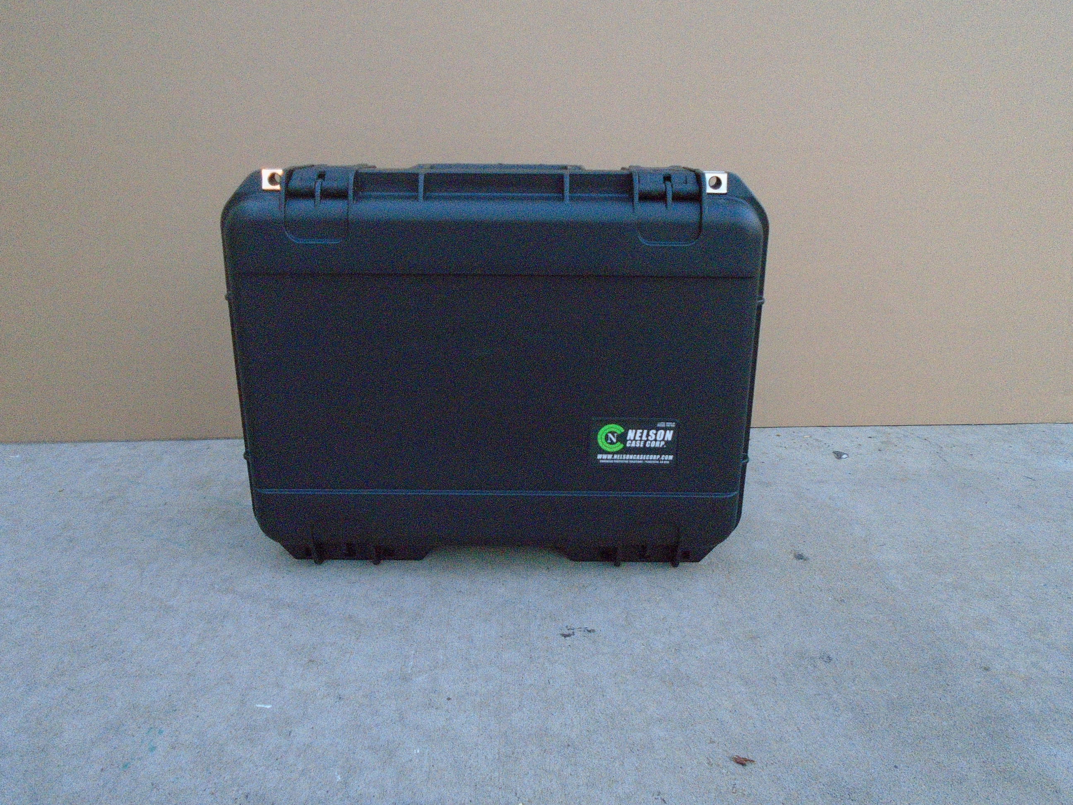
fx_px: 806
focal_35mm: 26
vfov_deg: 53.1
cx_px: 536
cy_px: 402
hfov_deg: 67.3
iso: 800
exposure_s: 1/200
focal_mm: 4.6
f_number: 3.2
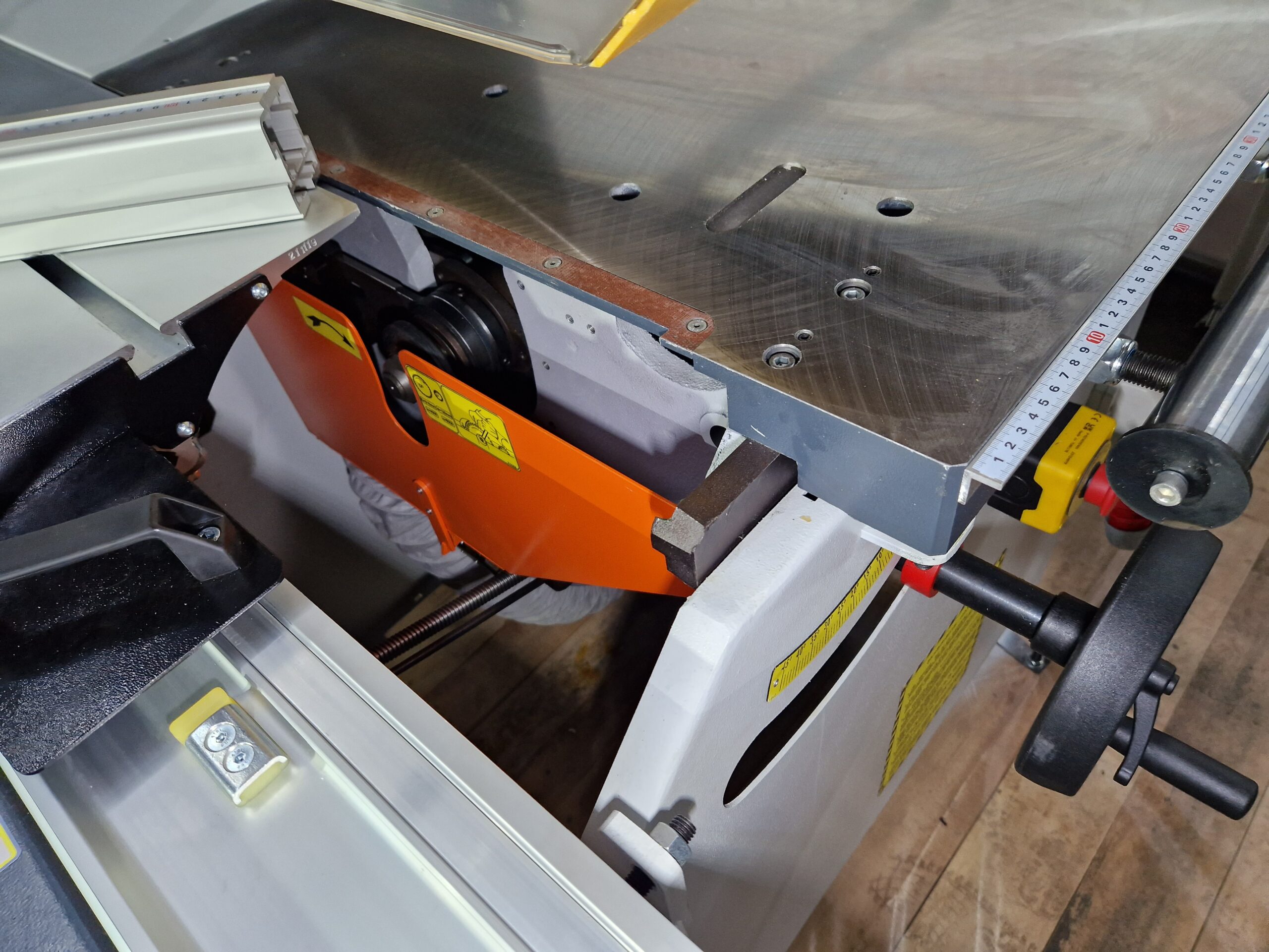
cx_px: 634
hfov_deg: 73.9
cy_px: 476
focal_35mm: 23
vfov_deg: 58.9
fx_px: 843
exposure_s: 1/100
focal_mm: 5.4
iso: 160
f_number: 1.8
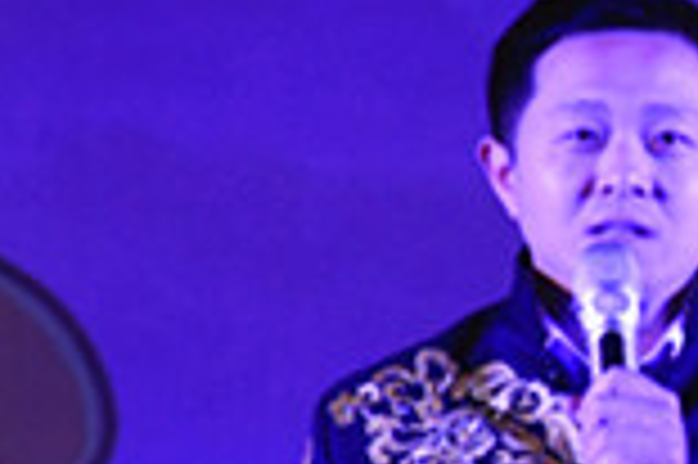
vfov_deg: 1.6
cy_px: 426
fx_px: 17083
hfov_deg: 2.3
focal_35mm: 882
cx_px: 739
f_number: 5.6
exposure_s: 1/200
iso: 2000
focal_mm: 140
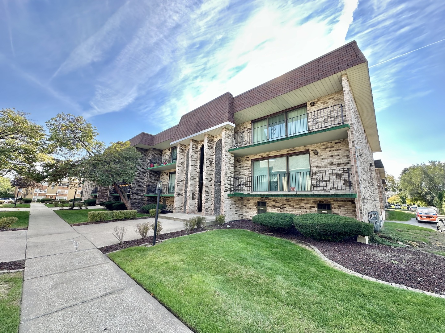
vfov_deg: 85.7
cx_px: 222
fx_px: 180
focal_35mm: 14
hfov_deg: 102.1
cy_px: 166
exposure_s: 1/302
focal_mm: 2.22
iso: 40
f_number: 2.2
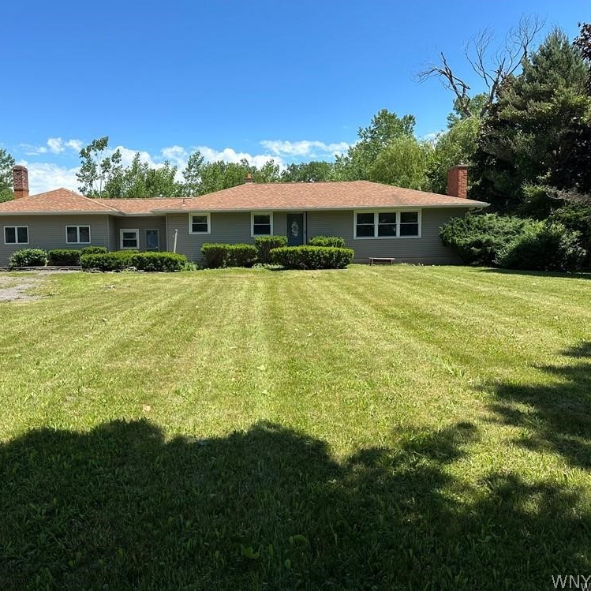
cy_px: 292
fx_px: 560
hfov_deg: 55.1
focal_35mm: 29
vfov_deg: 55.6
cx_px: 230
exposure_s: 1/3356
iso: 80
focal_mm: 6.86
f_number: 1.78
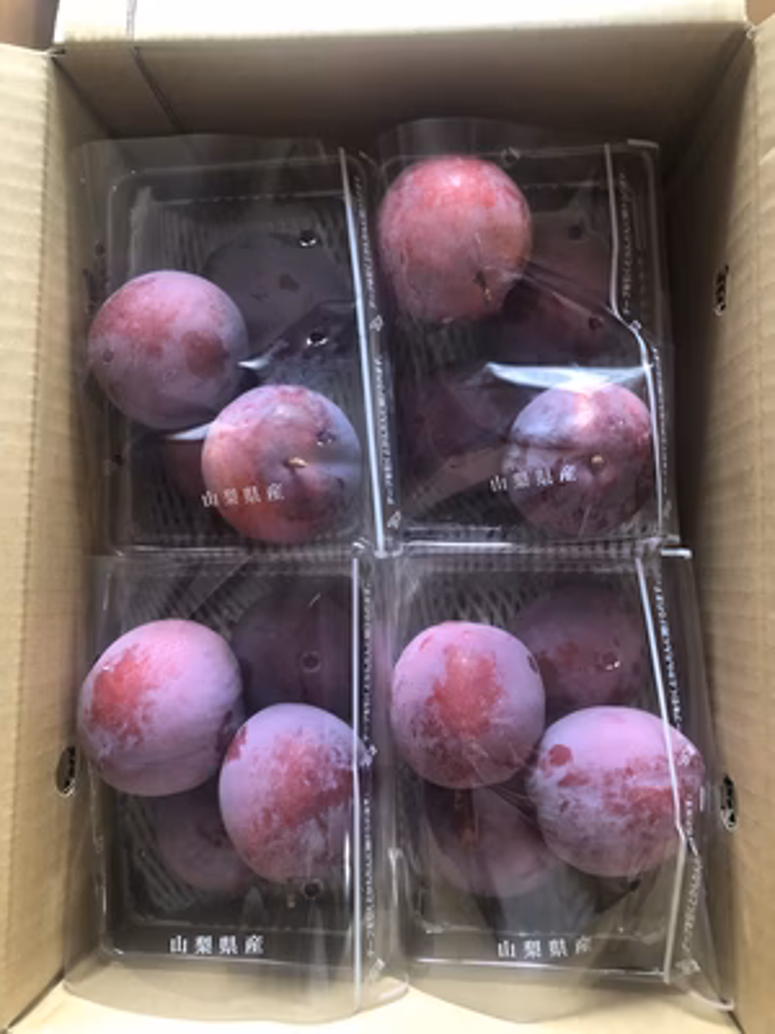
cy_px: 517
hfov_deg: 49.7
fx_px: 836
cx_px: 388
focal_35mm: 28
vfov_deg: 63.4
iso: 64
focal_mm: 3.99
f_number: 1.8
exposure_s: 1/15
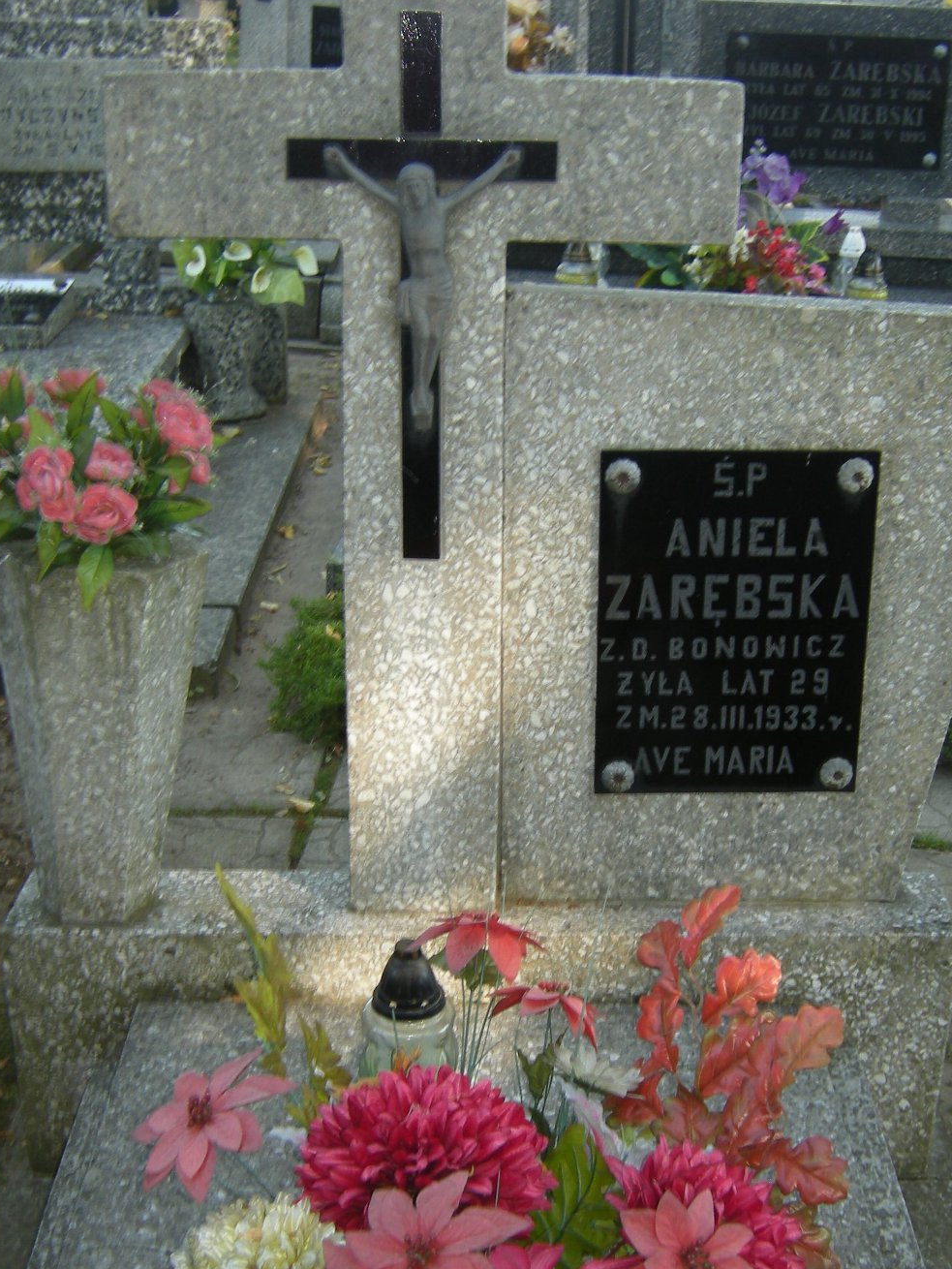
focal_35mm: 46
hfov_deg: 31.5
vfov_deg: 41.2
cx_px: 527
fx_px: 1686
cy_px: 693
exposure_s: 1/57.3
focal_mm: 5.3
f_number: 2.9
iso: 64
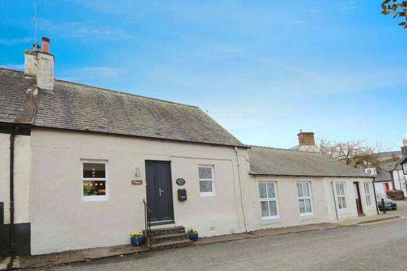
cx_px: 204
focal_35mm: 18
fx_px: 203
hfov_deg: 90.0
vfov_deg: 67.3
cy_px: 136
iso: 200
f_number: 7.1
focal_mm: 12
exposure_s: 1/80
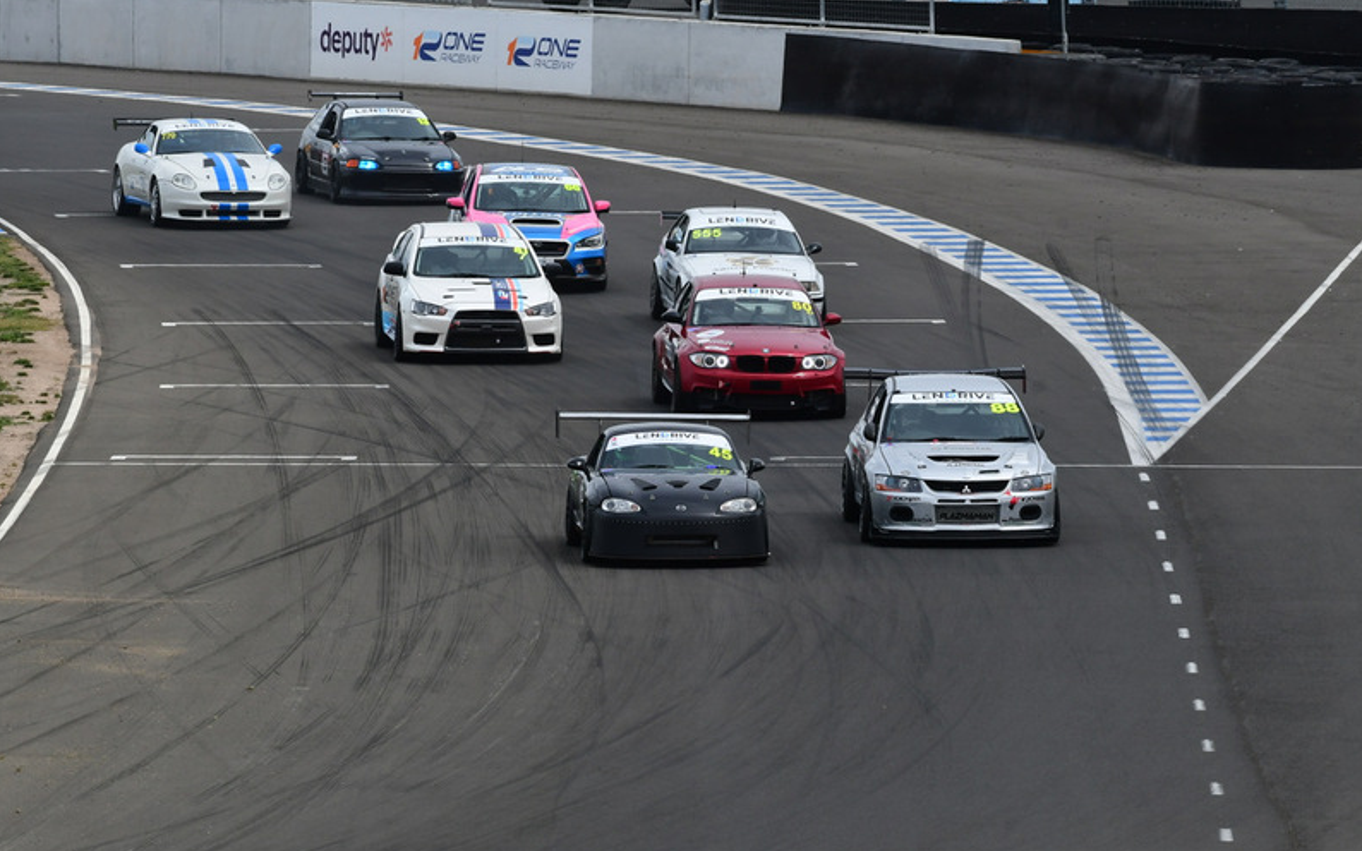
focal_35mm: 416
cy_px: 413
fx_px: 15439
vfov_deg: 3.2
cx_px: 681
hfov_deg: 5.1
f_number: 11
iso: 400
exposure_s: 1/640
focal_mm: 270
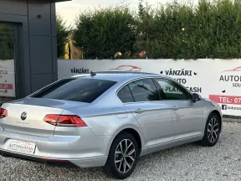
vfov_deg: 24.4
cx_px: 131
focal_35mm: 60
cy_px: 107
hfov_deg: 32.2
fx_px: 418
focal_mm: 6.86
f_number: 1.78
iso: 64
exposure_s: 1/332
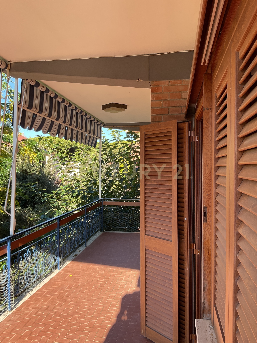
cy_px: 172
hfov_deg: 48.2
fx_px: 287
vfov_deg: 61.7
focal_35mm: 29
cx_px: 128
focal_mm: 3
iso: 16
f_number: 1.8
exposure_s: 1/231
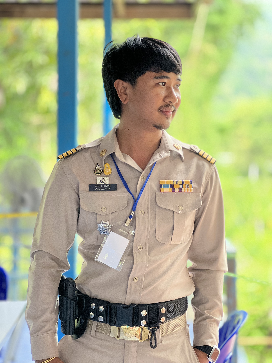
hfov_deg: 19.1
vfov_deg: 25.3
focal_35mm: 77
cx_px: 136
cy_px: 182
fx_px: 807
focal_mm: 9
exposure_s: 1/74
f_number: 2.8
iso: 250
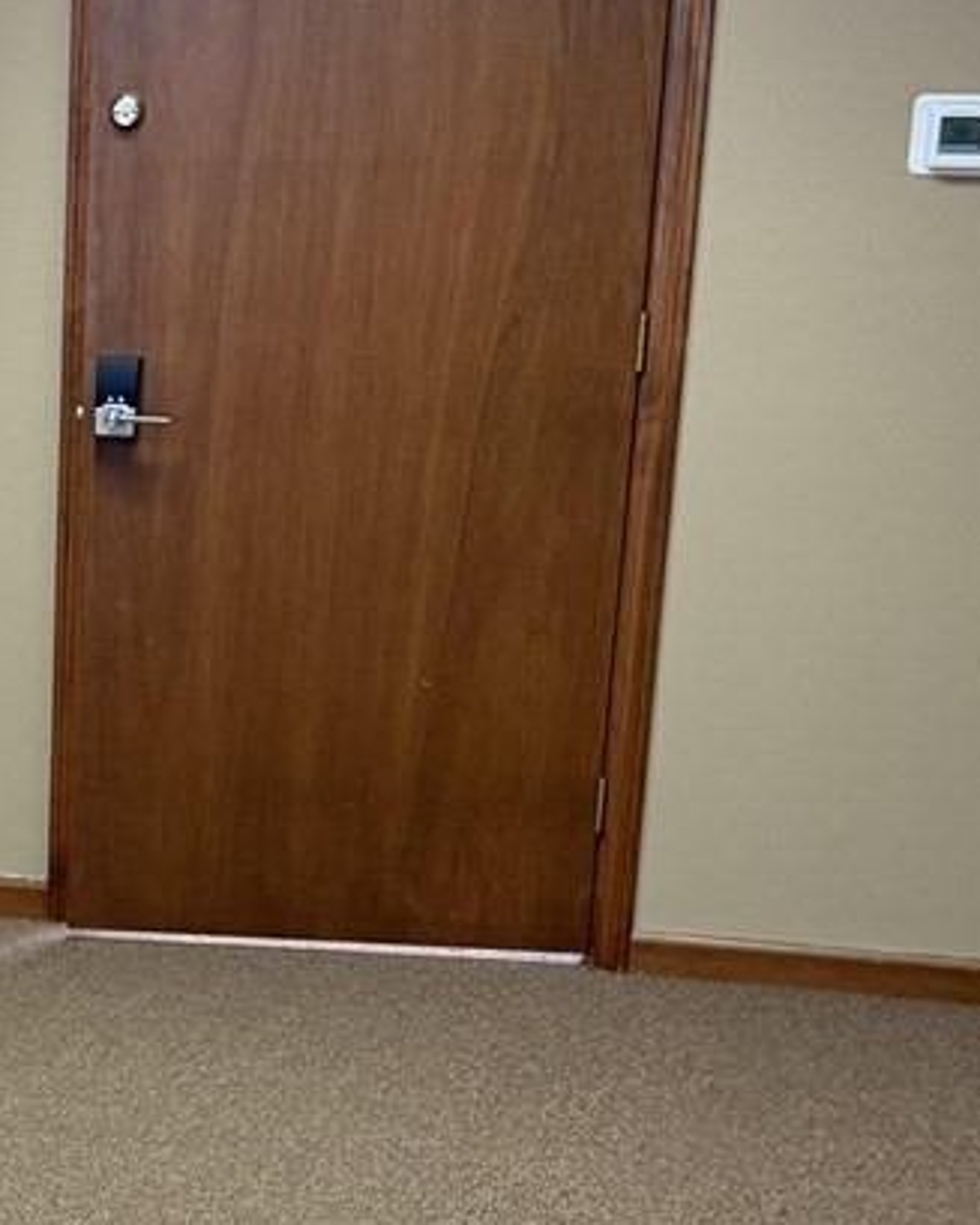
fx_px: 3192
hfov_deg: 16.7
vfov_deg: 21.2
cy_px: 1138
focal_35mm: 88
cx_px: -198
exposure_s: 1/60
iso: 400
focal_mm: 6.76
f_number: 1.78
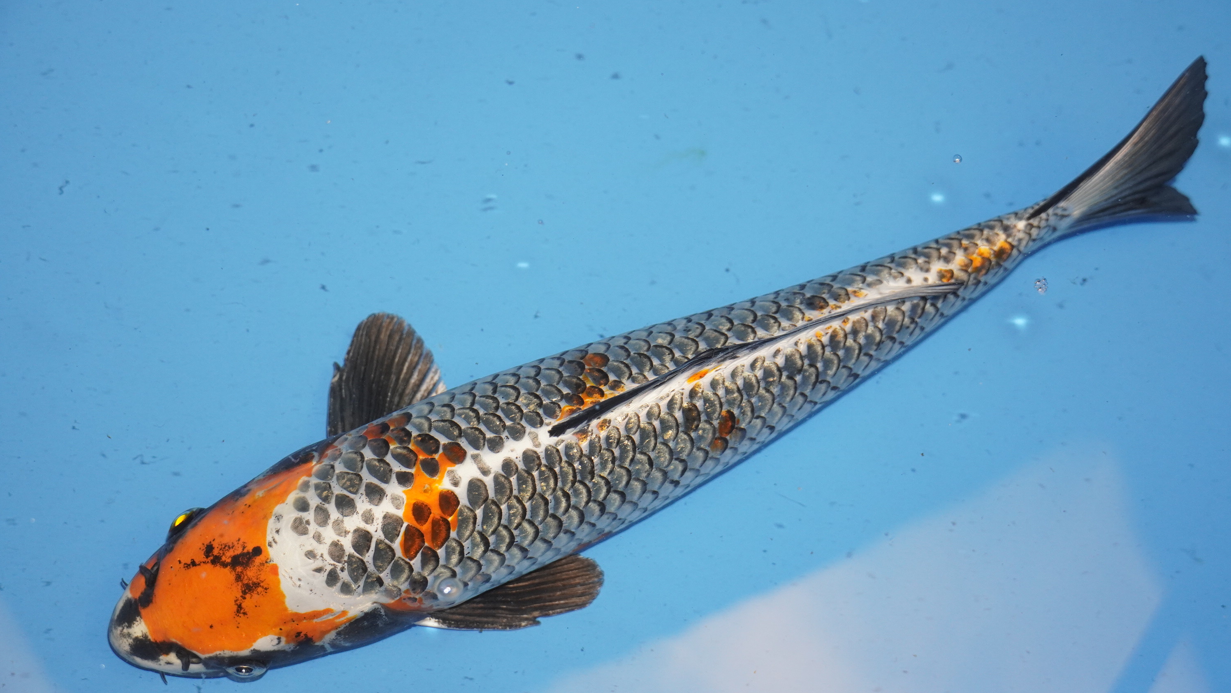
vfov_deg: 19.6
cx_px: 617
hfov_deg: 34.1
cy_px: 350
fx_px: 2008
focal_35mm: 62
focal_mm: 39
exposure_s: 1/160
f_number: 4.5
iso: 1250
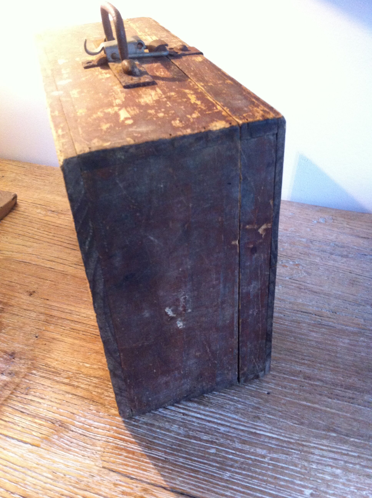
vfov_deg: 52.7
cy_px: 249
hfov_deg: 40.6
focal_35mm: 35
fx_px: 503
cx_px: 186
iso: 320
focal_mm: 3.85
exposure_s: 1/17
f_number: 2.8
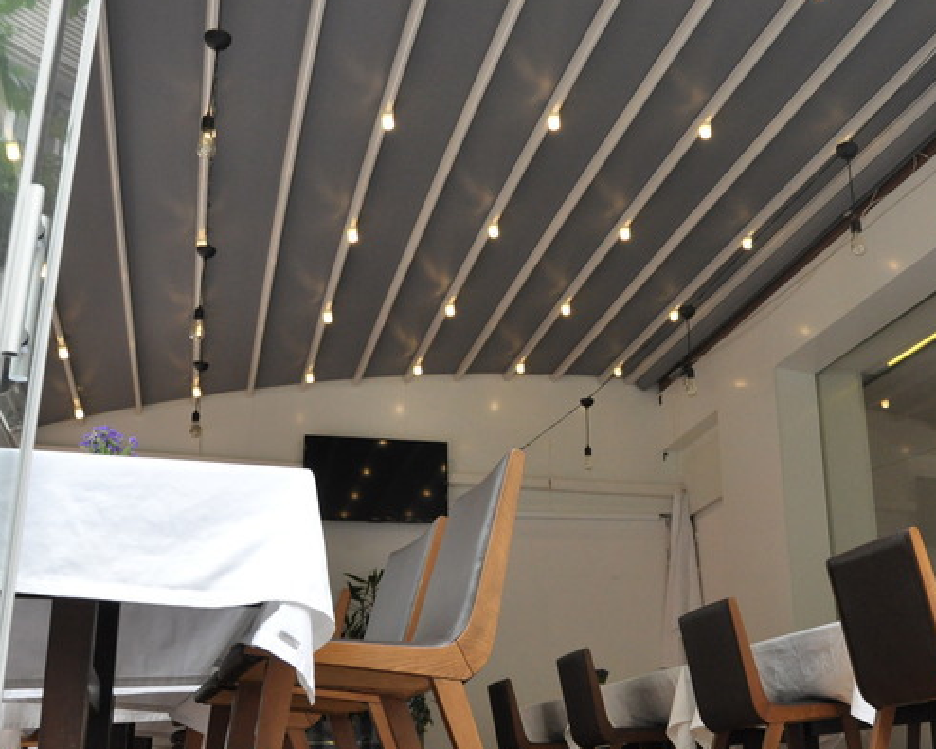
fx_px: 1136
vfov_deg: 36.5
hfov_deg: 44.2
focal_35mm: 41
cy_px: 401
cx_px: 623
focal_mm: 18
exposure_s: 1/160
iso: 1250
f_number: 5
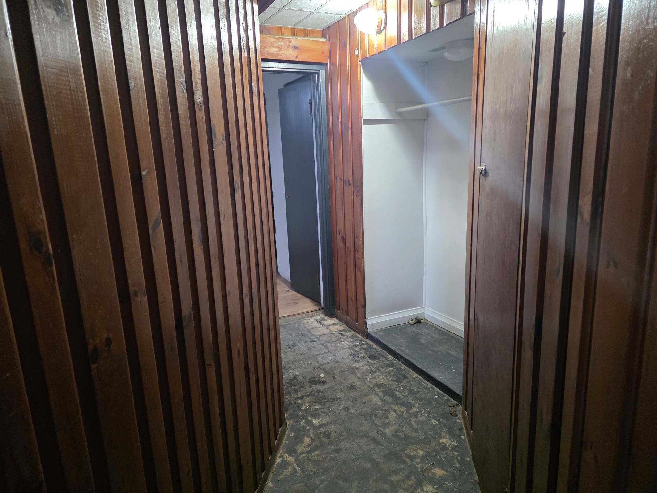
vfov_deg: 58.9
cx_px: 328
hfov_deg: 73.9
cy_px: 246
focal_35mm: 23
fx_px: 437
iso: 1250
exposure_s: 1/120
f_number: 1.7
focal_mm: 6.3
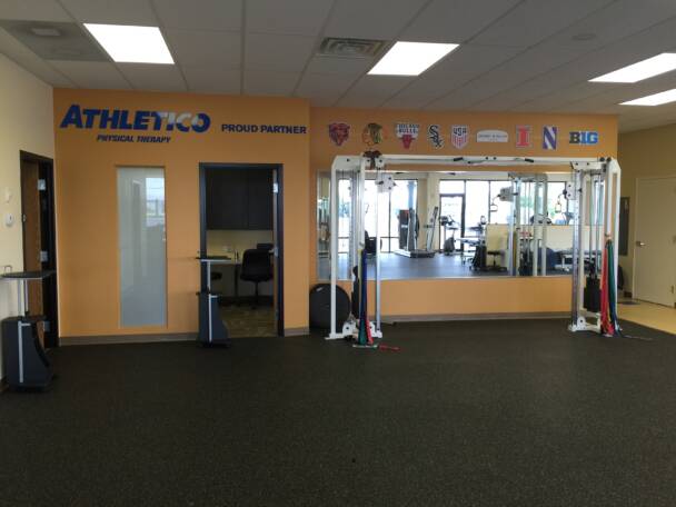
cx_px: 338
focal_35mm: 29
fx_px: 566
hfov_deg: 61.7
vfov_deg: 48.2
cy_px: 254
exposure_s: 1/40
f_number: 2.2
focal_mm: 4.15
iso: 32
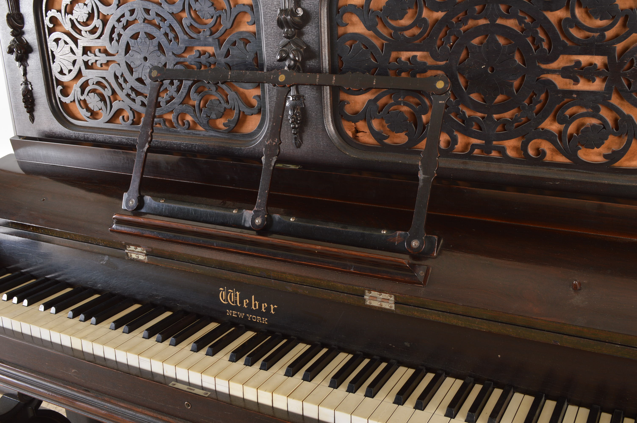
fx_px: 689
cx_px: 318
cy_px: 212
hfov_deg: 49.6
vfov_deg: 34.1
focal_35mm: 39
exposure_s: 1/125
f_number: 9
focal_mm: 26
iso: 100
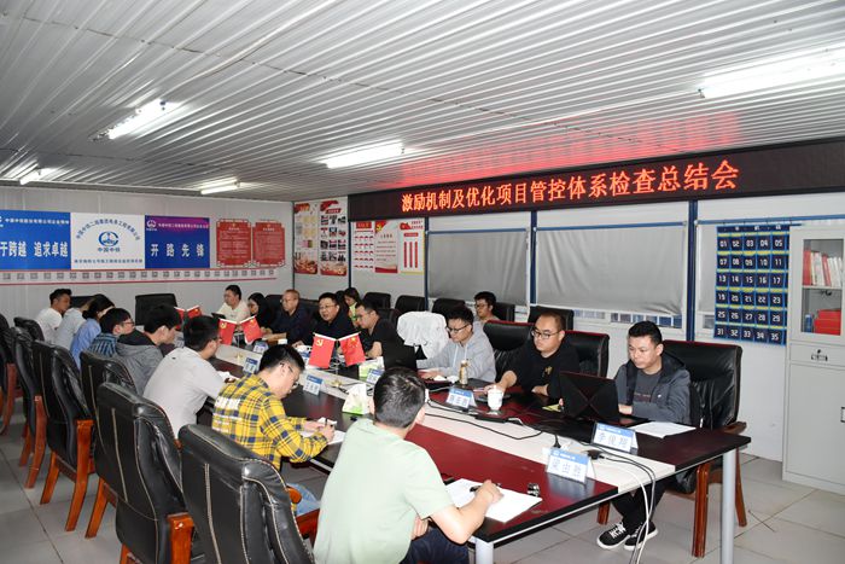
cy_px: 282
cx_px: 422
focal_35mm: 27
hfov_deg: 67.4
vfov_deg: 47.9
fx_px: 634
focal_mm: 18
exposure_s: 1/60
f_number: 4
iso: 800
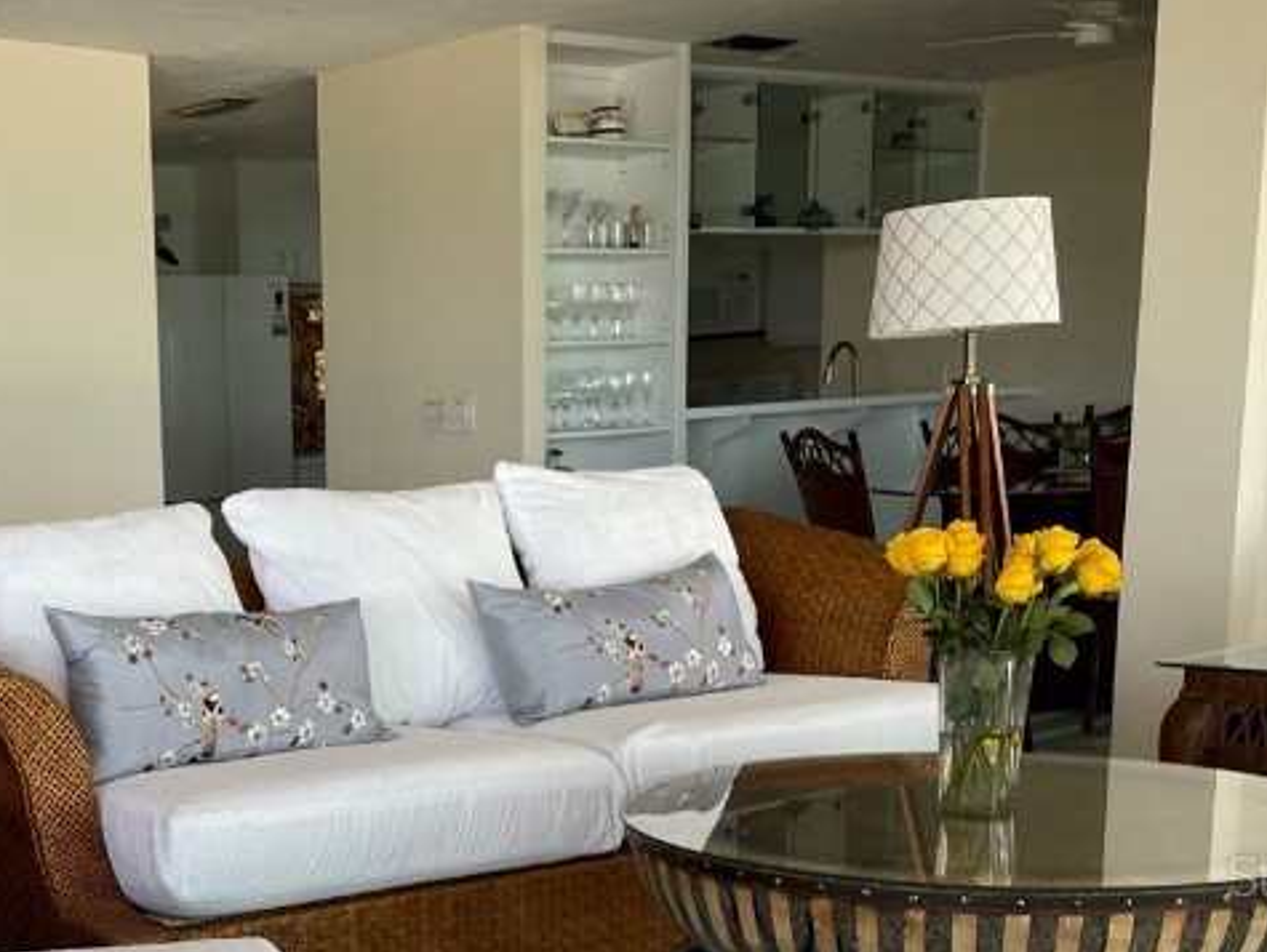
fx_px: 2051
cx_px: 115
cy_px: 875
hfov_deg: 32.5
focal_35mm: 56
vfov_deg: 25.3
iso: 40
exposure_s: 1/121
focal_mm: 4.2
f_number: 1.6
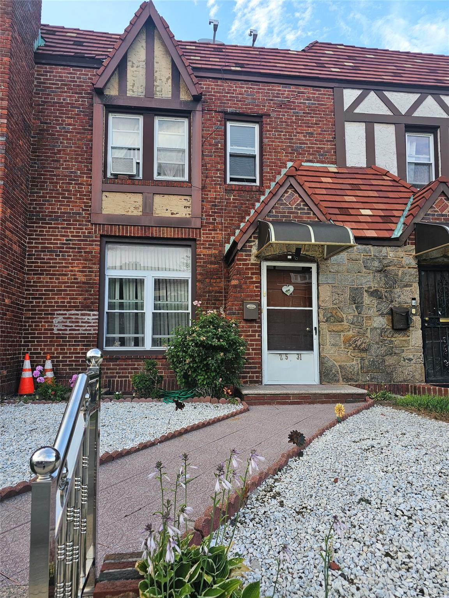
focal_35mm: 23
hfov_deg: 58.9
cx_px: 224
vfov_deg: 73.9
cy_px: 299
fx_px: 398
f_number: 1.7
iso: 40
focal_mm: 6.3
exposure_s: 1/207
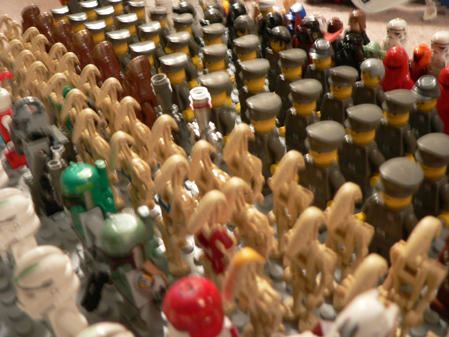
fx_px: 467
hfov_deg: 51.4
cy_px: 168
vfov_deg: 39.7
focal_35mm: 36
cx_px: 224
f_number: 2.8
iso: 200
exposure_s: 1/4
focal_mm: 6
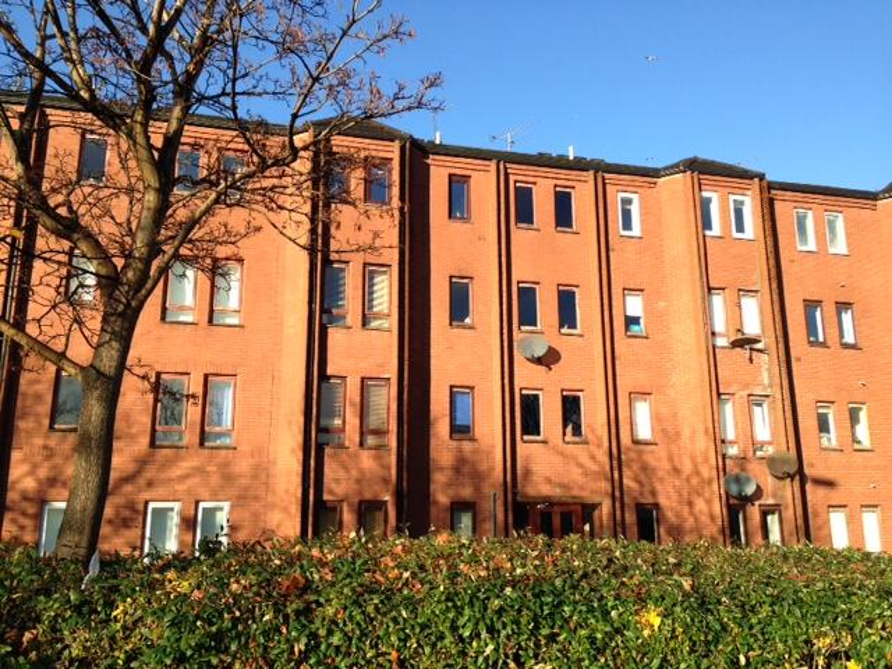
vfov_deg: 42.9
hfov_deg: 55.4
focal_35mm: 33
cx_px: 446
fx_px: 850
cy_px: 334
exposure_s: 1/589
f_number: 2.4
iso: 50
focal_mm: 4.12
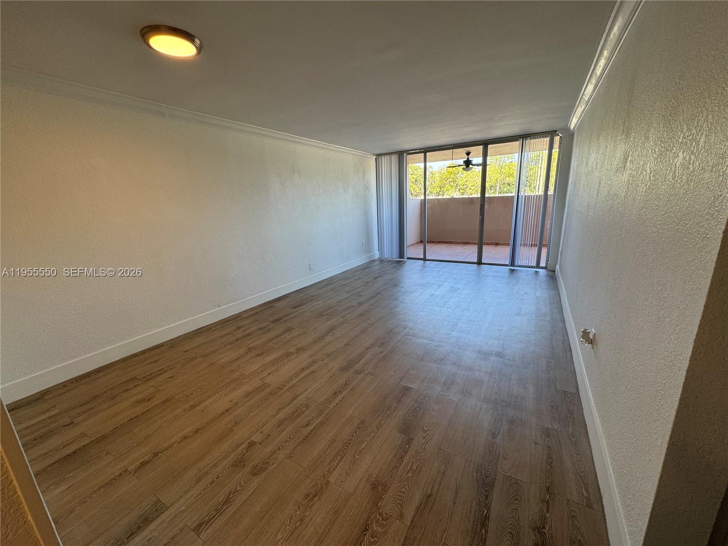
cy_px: 273
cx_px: 364
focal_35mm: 14
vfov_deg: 85.7
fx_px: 294
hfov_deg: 102.1
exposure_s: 1/120
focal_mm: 2.22
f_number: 2.2
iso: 64
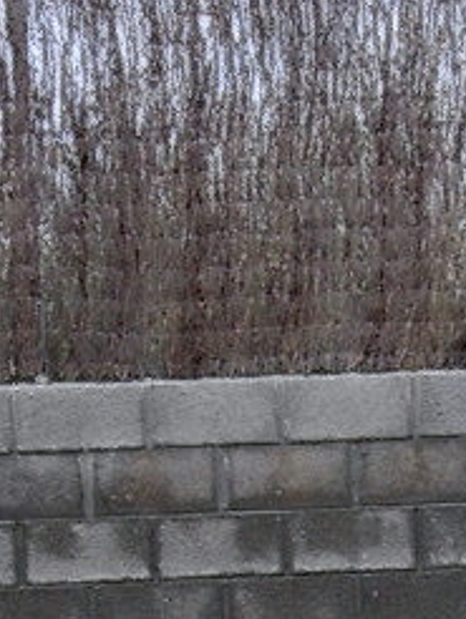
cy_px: 601
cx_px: 725
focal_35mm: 117
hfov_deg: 12.0
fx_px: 2096
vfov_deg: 16.5
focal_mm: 6.7
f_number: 2.9
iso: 70
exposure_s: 1/166
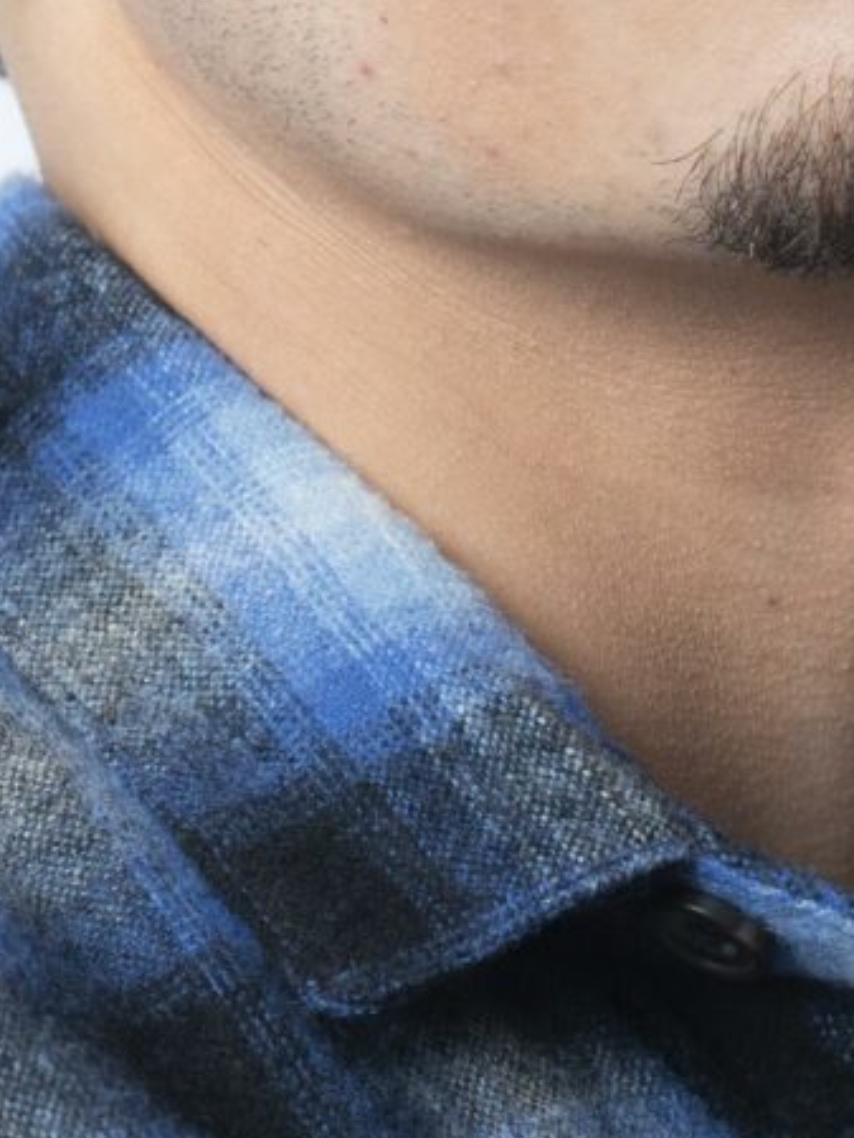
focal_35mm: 362
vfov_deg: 5.4
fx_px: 11902
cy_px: 1642
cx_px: 404
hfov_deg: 4.1
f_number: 6.3
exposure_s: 1/200
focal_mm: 66
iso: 125
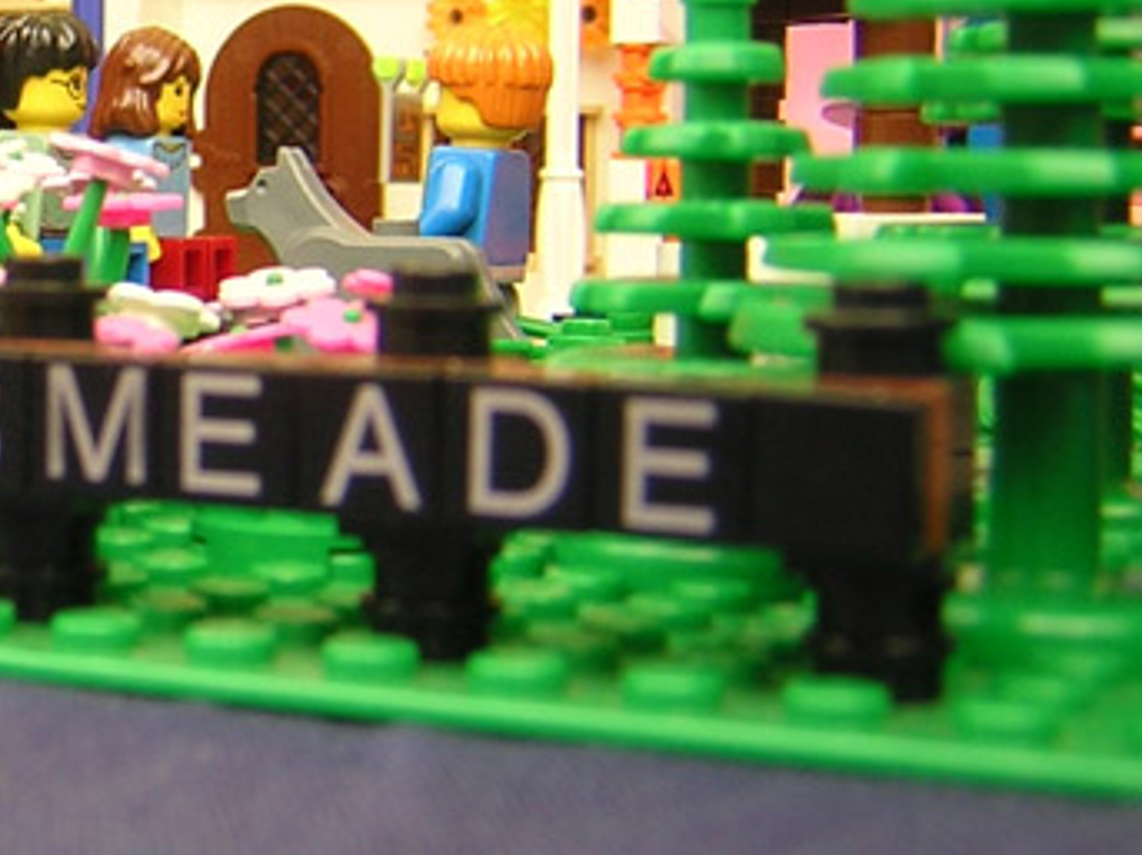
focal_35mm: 84
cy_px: 133
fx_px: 2770
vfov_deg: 17.4
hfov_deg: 22.1
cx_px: -87
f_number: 2.6
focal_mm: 4.7
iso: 100
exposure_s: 1/228
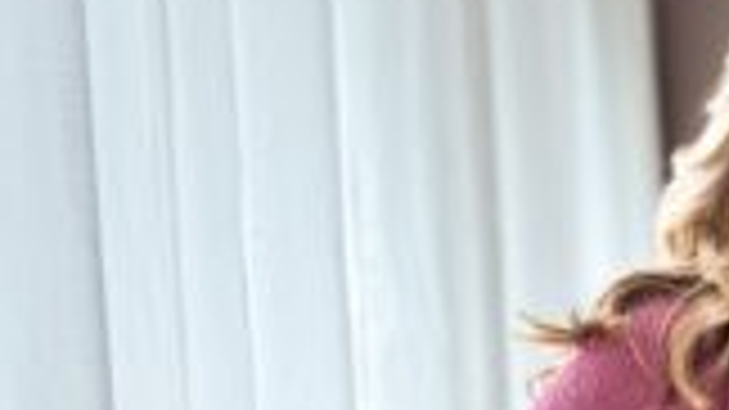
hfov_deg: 22.7
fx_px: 1662
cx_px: 886
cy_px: 412
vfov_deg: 13.8
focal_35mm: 86
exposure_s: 1/140
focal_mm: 6.76
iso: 64
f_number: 1.8
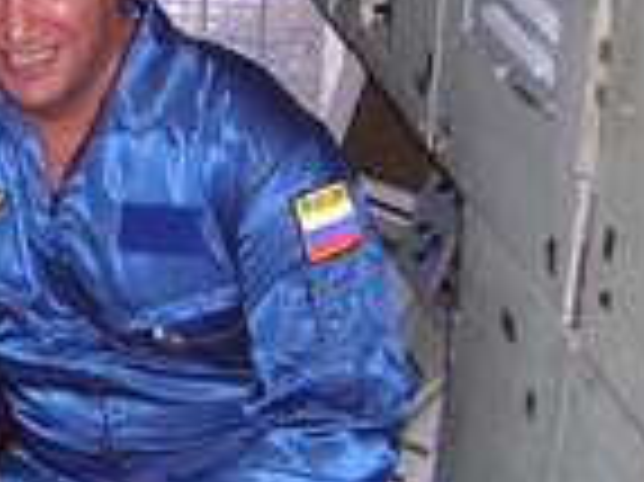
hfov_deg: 14.0
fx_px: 2472
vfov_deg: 11.0
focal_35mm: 133
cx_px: -293
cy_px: -2
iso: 369
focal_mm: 5.8
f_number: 2.8
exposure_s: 1/60.1
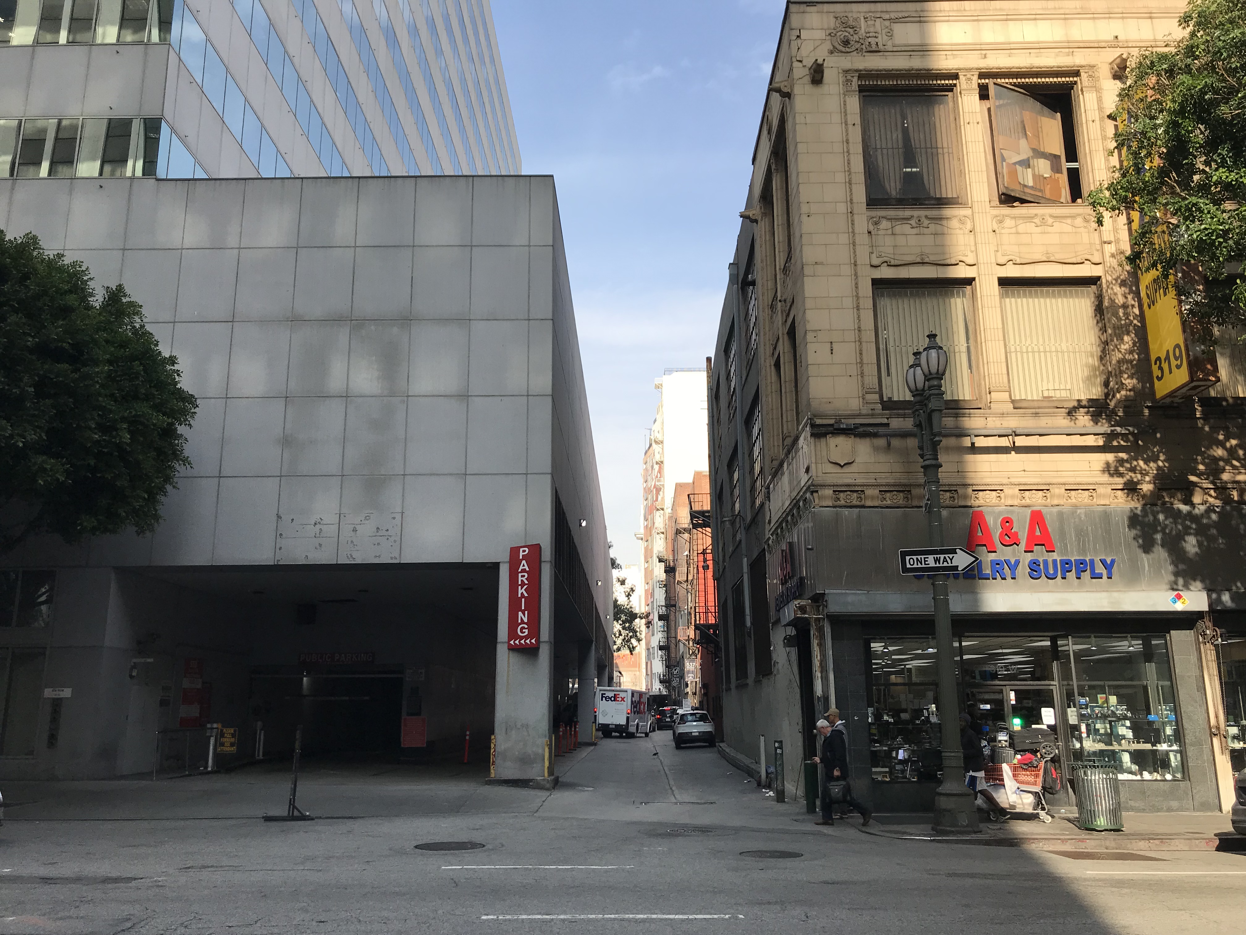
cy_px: 468
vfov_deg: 49.7
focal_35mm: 28
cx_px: 623
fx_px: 1008
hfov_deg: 63.4
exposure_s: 1/1259
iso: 20
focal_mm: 3.99
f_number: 1.8
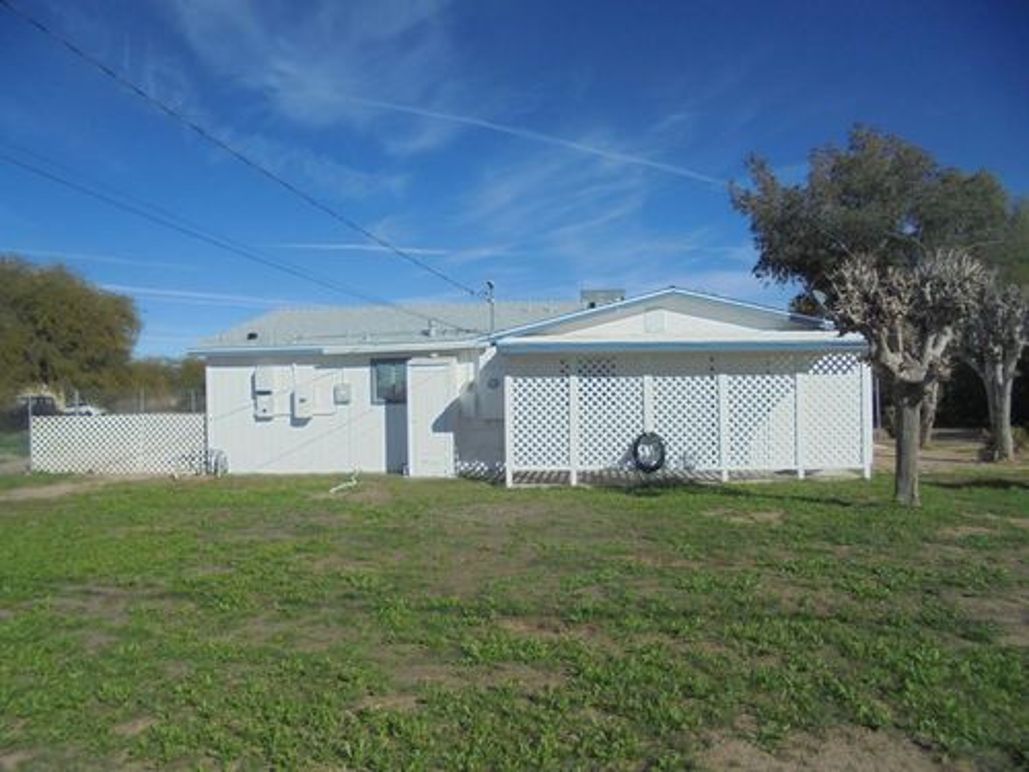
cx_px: 514
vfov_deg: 53.1
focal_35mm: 26
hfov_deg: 67.3
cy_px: 386
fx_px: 773
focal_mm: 4.6
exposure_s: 1/200
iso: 100
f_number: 11.5
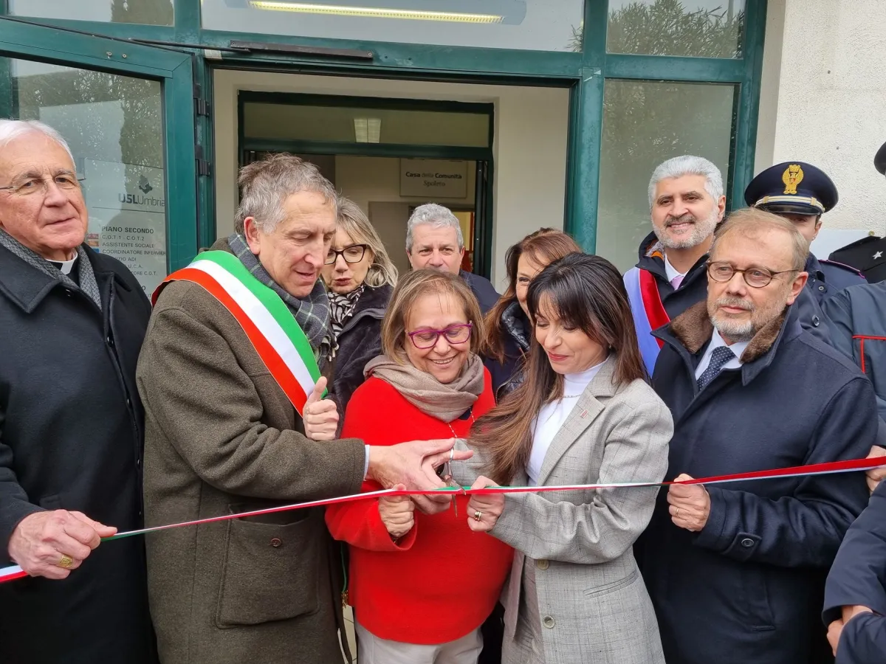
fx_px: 665
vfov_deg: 53.1
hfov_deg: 67.3
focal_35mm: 26
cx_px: 443
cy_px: 332
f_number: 1.8
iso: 50
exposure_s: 1/277
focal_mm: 5.4
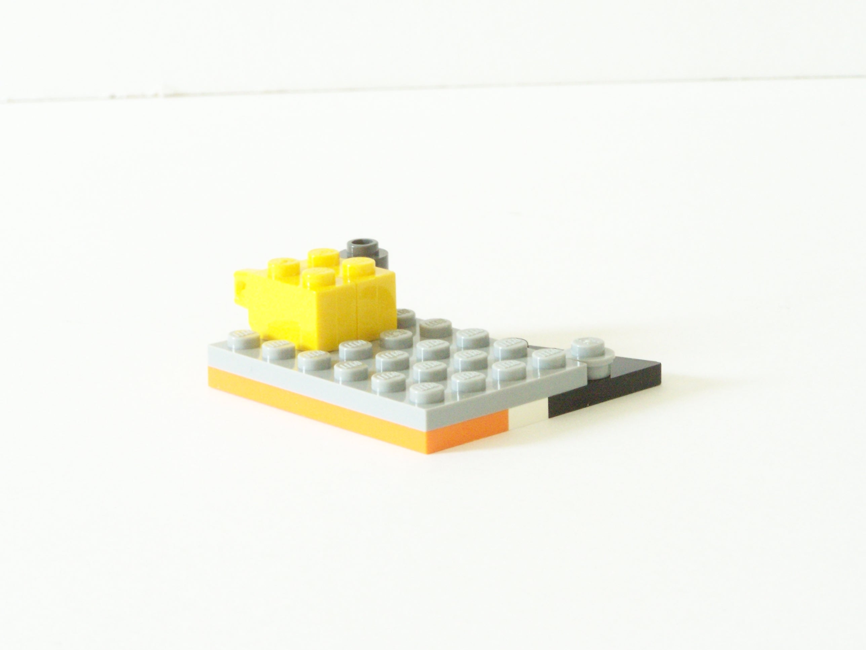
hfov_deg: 15.4
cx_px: 433
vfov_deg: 11.6
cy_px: 325
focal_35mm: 128
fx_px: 3202
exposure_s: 1/15
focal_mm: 21.2
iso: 400
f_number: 8
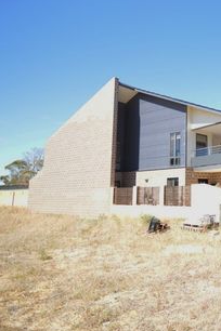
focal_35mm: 23
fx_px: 212
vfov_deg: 76.1
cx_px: 254
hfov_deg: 41.4
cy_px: 167
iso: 100
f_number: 4
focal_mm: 10
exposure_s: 1/200
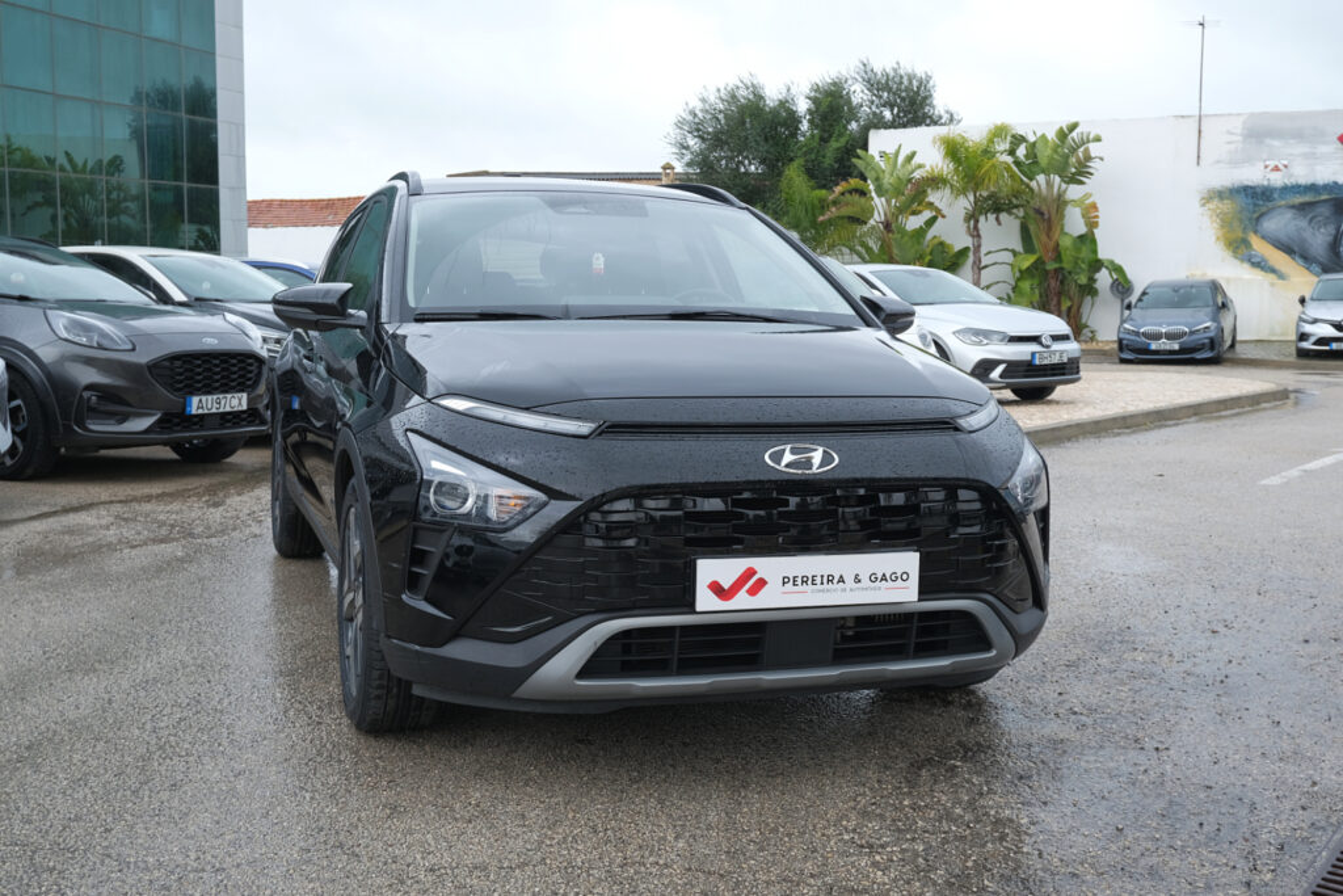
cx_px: 672
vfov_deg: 35.1
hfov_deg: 50.7
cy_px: 448
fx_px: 1418
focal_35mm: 38
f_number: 8
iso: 160
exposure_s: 1/100
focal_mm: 25.6
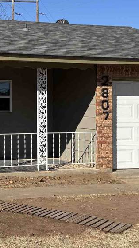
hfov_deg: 18.4
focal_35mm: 65
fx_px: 426
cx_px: 27
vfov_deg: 32.3
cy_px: 112
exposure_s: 1/3937
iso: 50
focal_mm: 5.96
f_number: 1.6
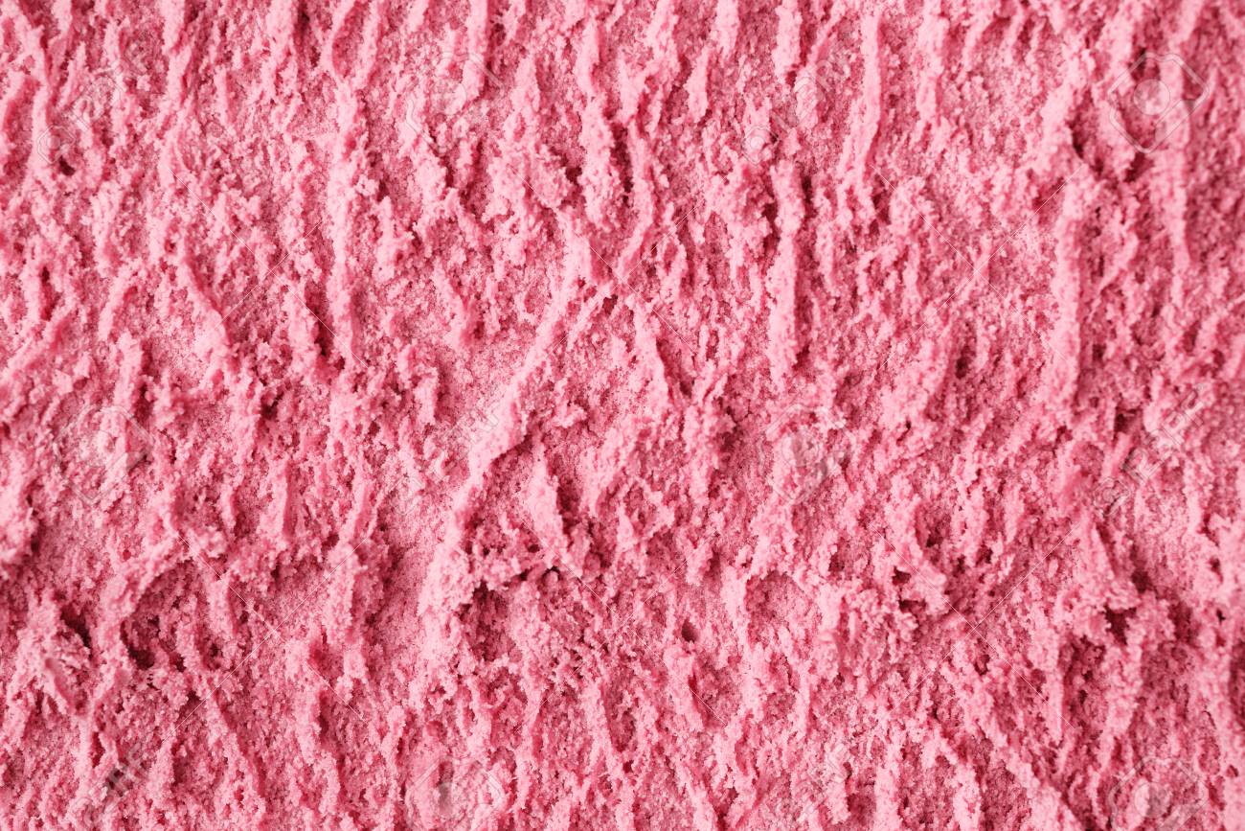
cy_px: 416
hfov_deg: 33.4
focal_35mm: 60
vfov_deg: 22.6
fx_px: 2075
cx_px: 622
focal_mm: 60
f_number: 10
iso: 100
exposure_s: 1/125
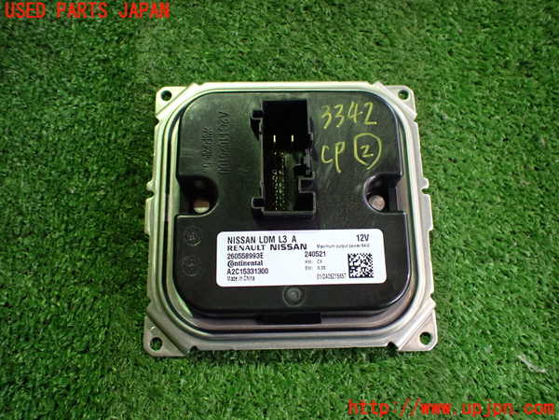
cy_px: 210
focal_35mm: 30
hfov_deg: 60.0
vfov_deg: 46.8
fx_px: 484
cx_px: 280
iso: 800
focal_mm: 5.4
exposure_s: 1/100
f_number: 2.3
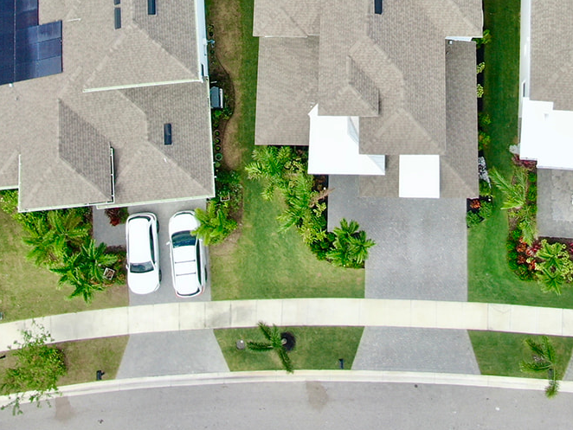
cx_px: 362
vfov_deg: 23.3
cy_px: -73
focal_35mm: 58
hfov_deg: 33.0
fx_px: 960
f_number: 2.8
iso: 110
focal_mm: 4.39
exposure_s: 1/500
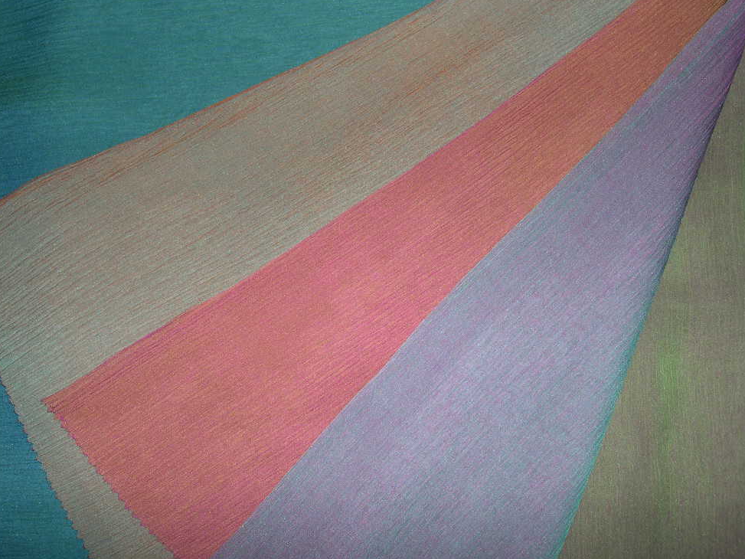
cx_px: 370
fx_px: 861
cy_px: 273
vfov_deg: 36.0
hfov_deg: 46.8
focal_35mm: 40
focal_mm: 8
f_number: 7.6
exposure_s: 1/60
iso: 100
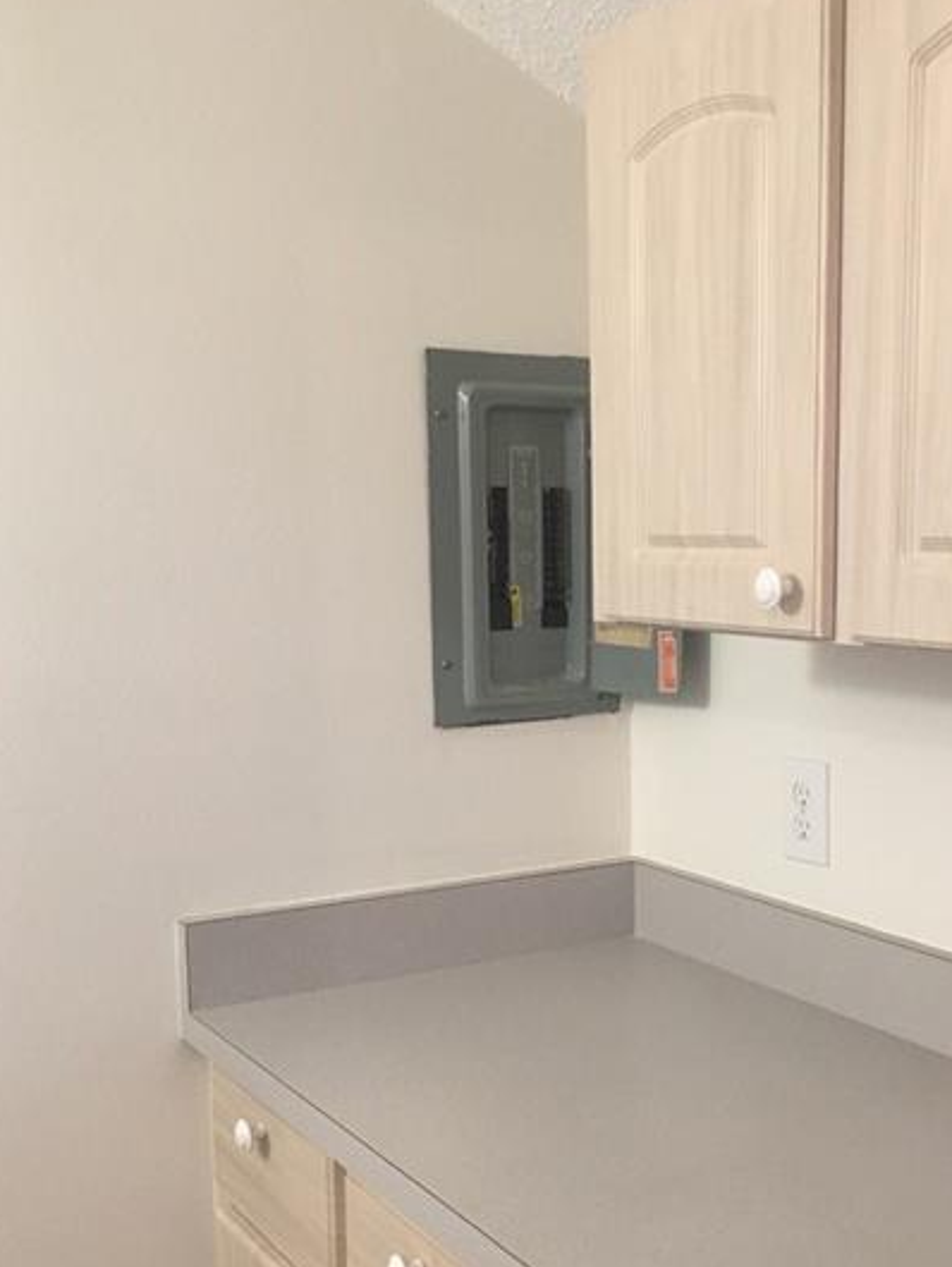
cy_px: 813
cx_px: 634
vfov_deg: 44.3
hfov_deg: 34.1
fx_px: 1539
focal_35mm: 42
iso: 100
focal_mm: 4.15
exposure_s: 1/30
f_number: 2.2
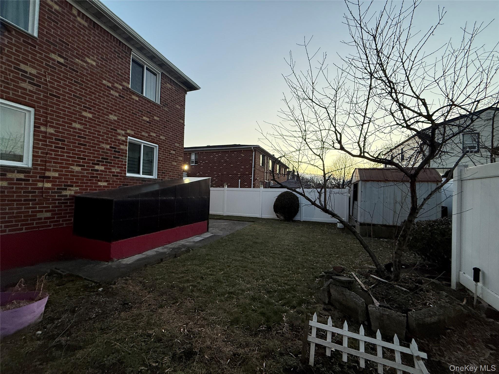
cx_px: 250
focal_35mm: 14
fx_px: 202
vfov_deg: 85.7
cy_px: 187
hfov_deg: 102.1
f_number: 2.2
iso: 160
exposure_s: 1/120
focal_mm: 2.22
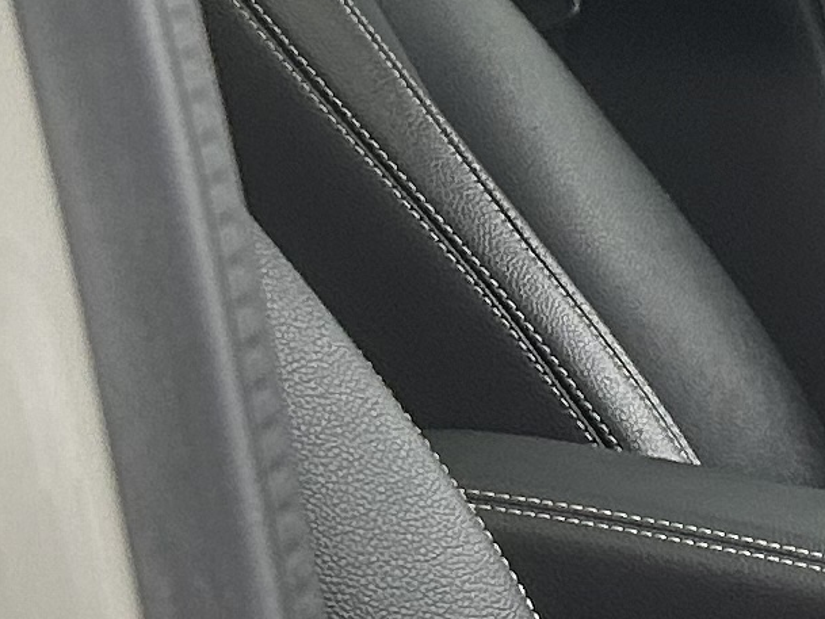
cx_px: 1447
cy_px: 305
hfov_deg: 10.8
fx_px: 4100
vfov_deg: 8.6
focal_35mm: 172
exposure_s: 1/93
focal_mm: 5.7
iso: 125
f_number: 1.5
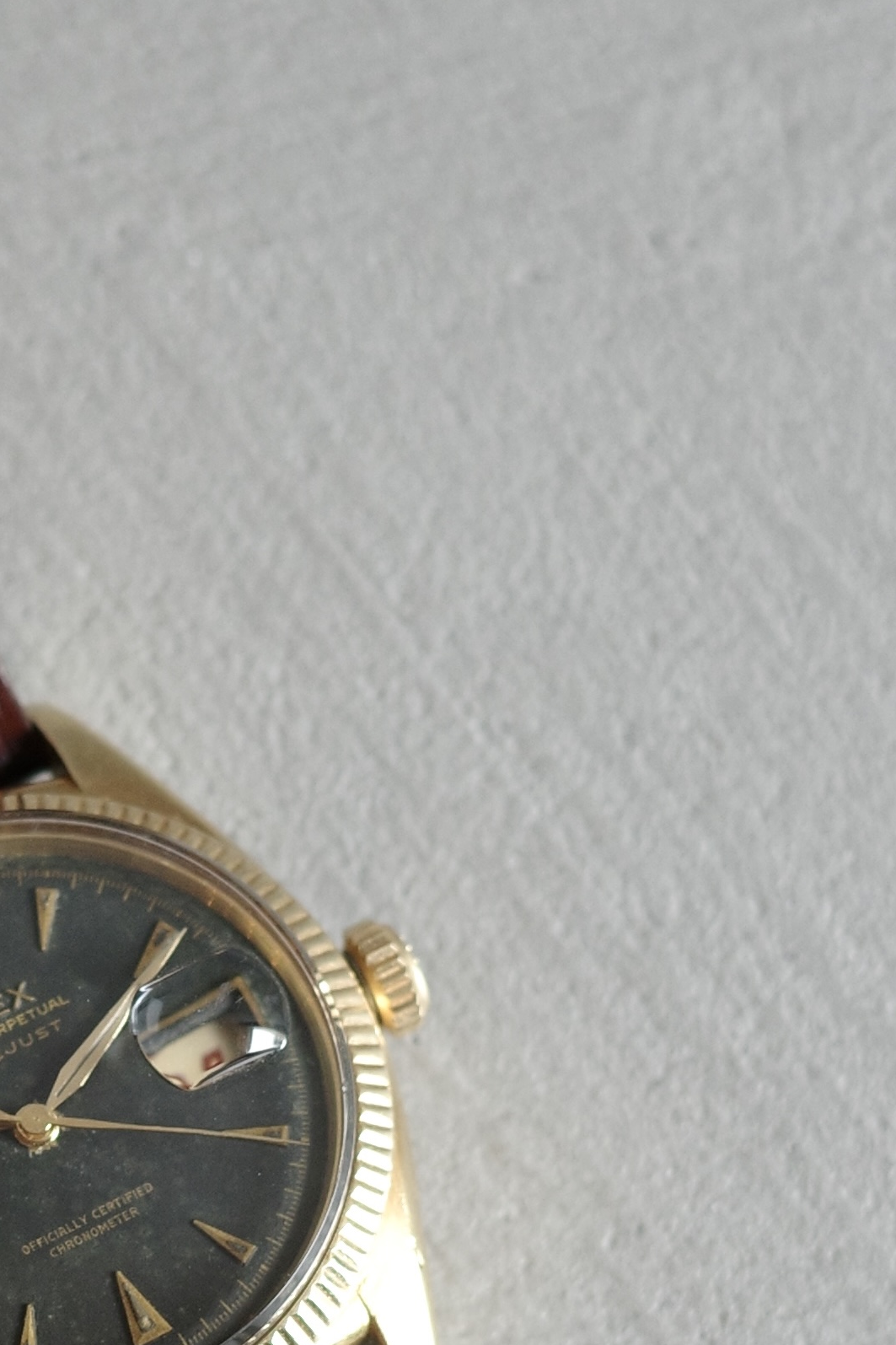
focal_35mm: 84
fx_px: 3136
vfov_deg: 23.4
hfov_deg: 16.0
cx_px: 61
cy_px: 1269
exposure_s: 1/50
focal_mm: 26
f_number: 2.8
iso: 200
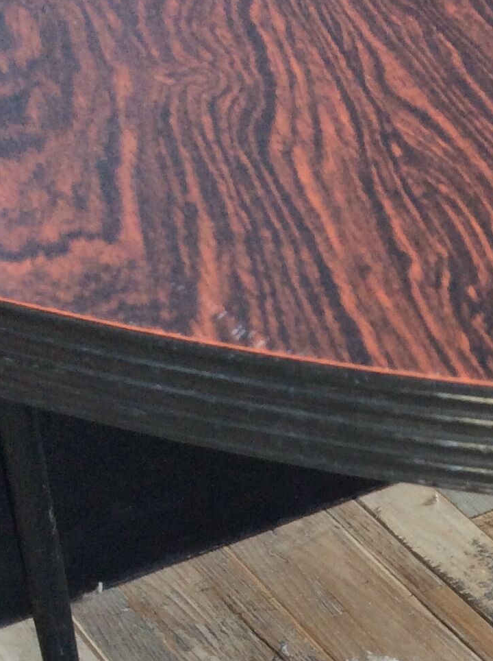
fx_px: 1637
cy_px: 870
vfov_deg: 20.7
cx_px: 617
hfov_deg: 16.3
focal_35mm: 86
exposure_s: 1/25
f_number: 2.4
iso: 50
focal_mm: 3.3
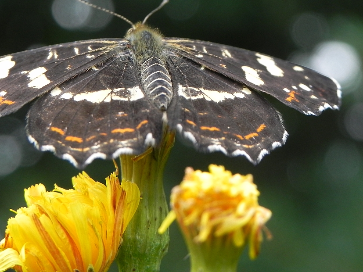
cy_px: 118
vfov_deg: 11.4
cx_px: 161
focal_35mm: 130
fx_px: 1363
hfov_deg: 15.2
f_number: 4.5
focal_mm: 18.8
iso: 160
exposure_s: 1/177
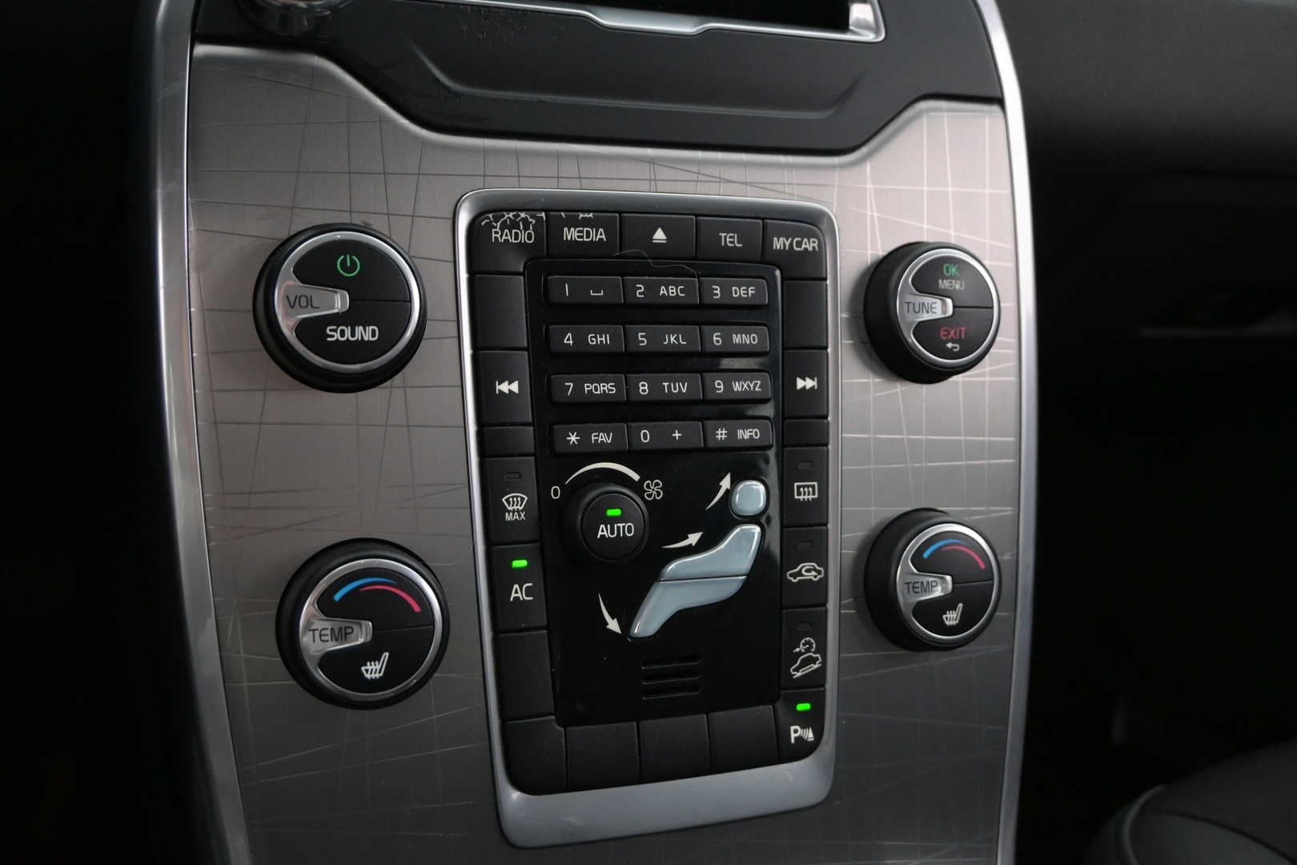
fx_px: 1243
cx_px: 648
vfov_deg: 38.4
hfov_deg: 55.1
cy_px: 432
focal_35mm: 34
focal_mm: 23
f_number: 4.2
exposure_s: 1/50
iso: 2500
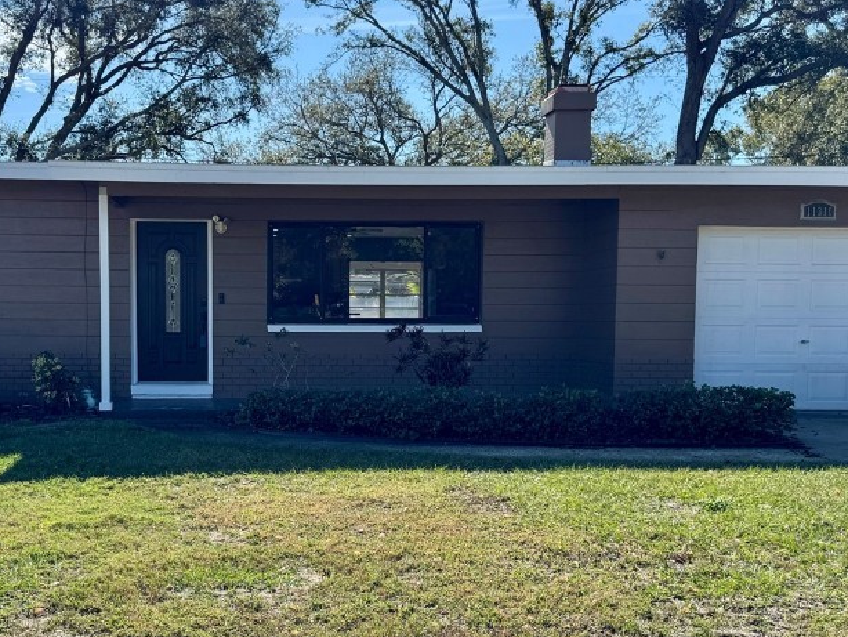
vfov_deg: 35.9
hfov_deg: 46.2
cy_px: 370
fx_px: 980
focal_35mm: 40
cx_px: 297
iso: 80
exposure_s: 1/2959
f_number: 1.78
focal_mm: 6.76
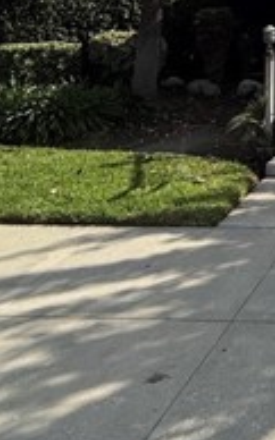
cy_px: -84
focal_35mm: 49
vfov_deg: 33.6
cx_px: 466
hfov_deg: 20.4
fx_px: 588
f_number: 2.2
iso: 50
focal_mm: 2.22
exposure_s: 1/2717
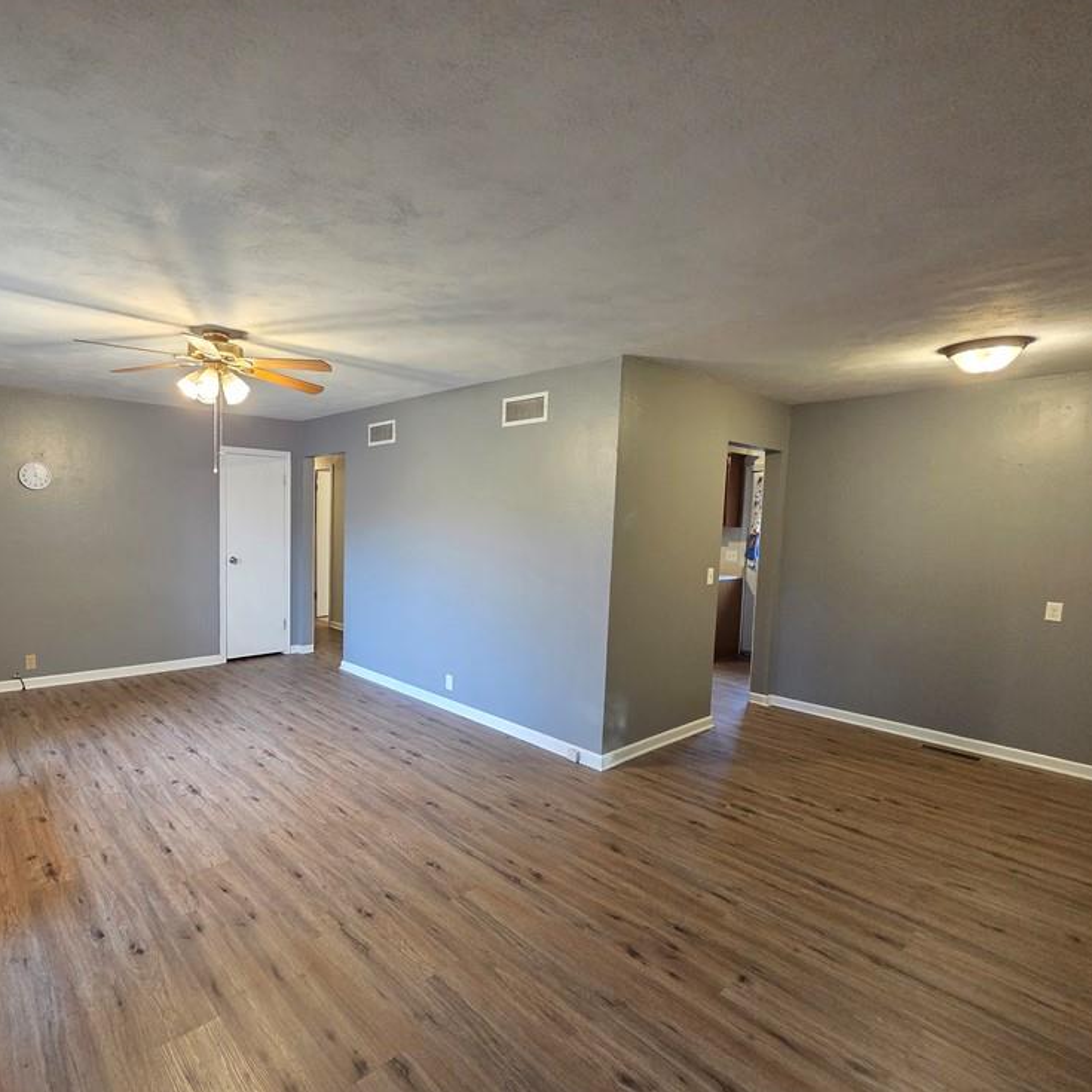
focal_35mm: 16
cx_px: 423
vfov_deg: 87.4
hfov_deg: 86.1
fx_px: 571
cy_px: 559
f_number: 2.2
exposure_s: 1/60
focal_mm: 2.2
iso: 640
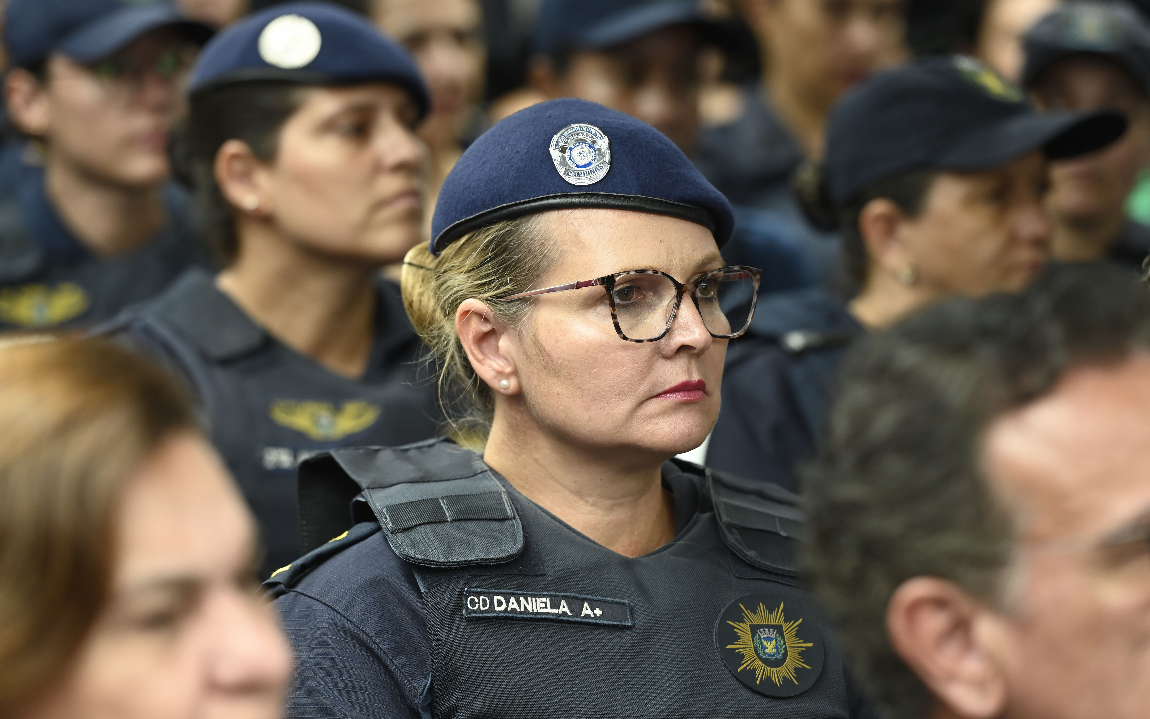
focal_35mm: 174
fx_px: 5453
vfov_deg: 7.5
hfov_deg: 12.0
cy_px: 382
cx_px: 577
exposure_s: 1/200
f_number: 4
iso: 2000
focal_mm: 170
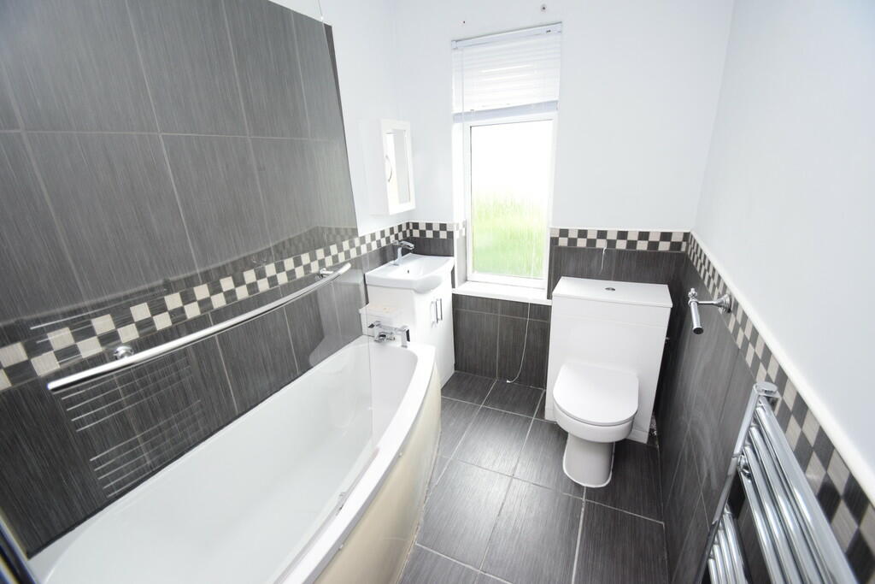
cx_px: 438
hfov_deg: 100.4
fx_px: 365
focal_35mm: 15
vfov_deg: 77.3
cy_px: 292
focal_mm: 10
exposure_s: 1/60
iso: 1400
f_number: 3.5
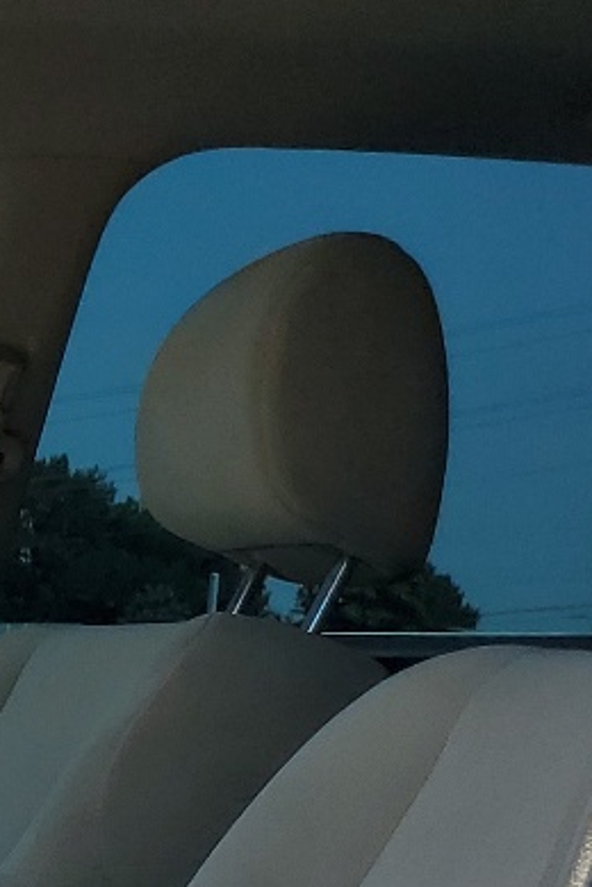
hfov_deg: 10.7
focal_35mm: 111
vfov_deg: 17.6
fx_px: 2738
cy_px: 1060
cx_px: -797
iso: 50
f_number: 1.5
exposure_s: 1/2000
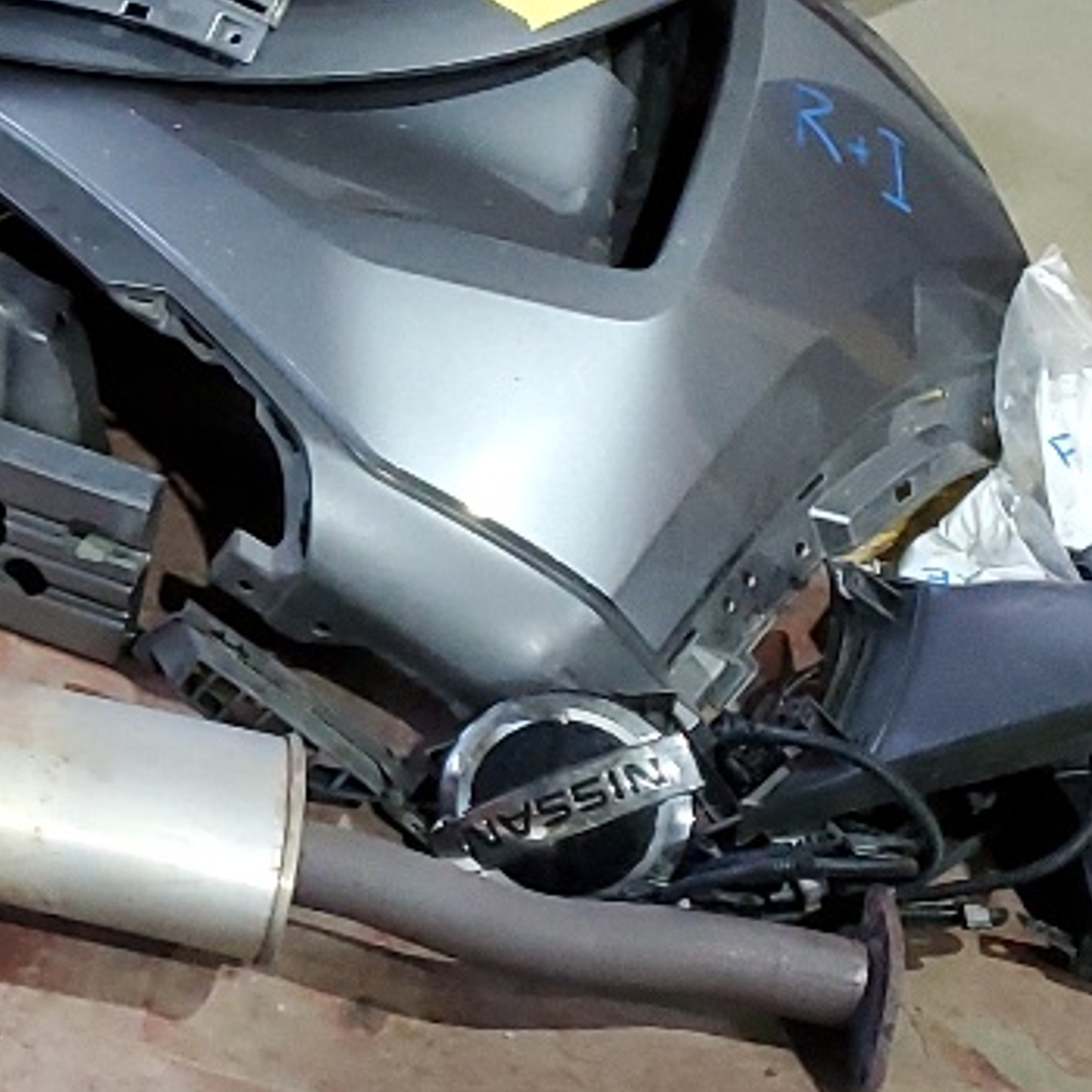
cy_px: 150
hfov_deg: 14.5
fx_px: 3747
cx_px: -905
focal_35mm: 105
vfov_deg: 16.4
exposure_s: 1/60.2
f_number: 1.5
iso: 221
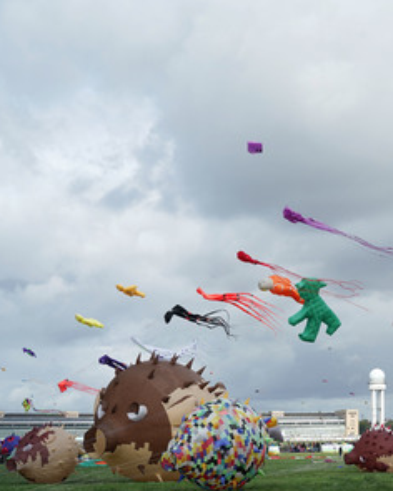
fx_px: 1061
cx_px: 371
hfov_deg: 20.5
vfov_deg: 26.1
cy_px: 248
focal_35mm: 73
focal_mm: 51
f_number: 8
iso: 320
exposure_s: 1/320
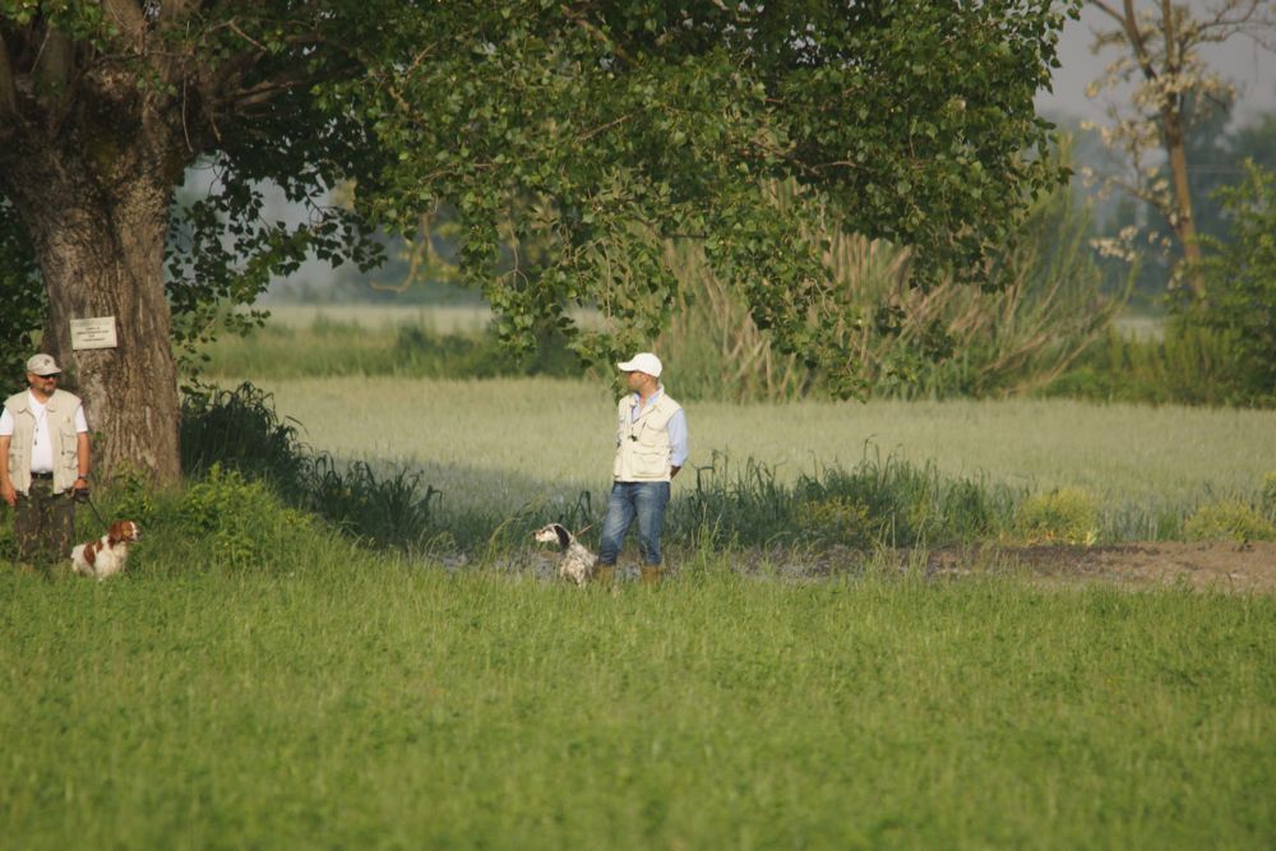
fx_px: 26585
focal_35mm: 750
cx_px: 638
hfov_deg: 2.7
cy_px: 426
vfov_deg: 1.8
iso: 100
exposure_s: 1/400
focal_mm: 500
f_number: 6.3
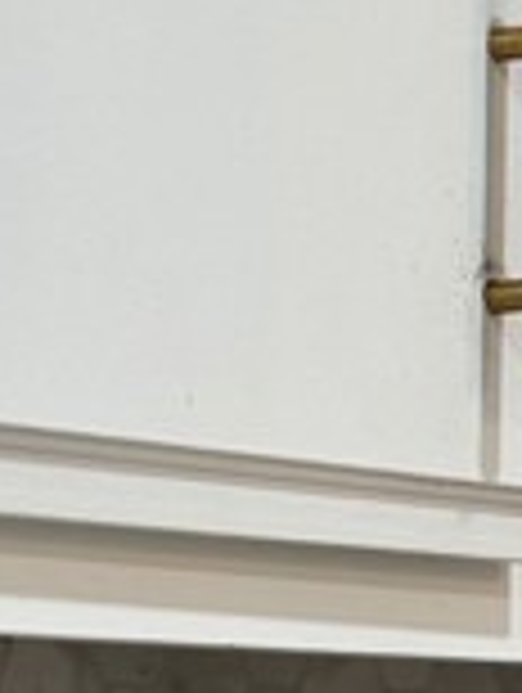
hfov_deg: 7.5
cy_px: 1102
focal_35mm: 199
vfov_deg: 9.6
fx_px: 3990
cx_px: 486
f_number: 1.78
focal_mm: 6.76
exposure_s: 1/60
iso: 80
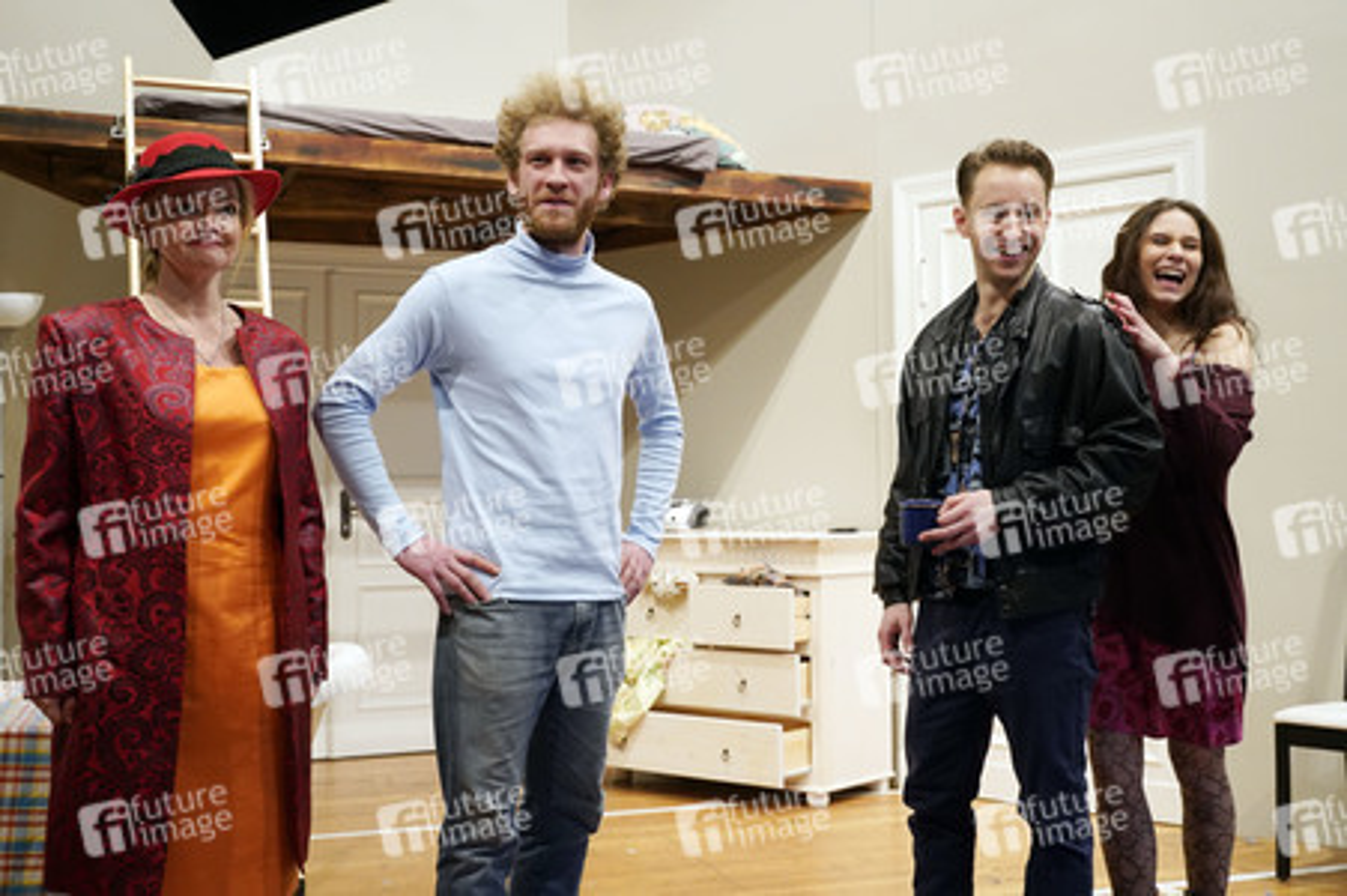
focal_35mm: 40
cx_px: 674
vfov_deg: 33.4
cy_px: 448
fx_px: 1496
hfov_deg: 48.5
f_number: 4.5
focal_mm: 40
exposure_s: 1/125
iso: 3200
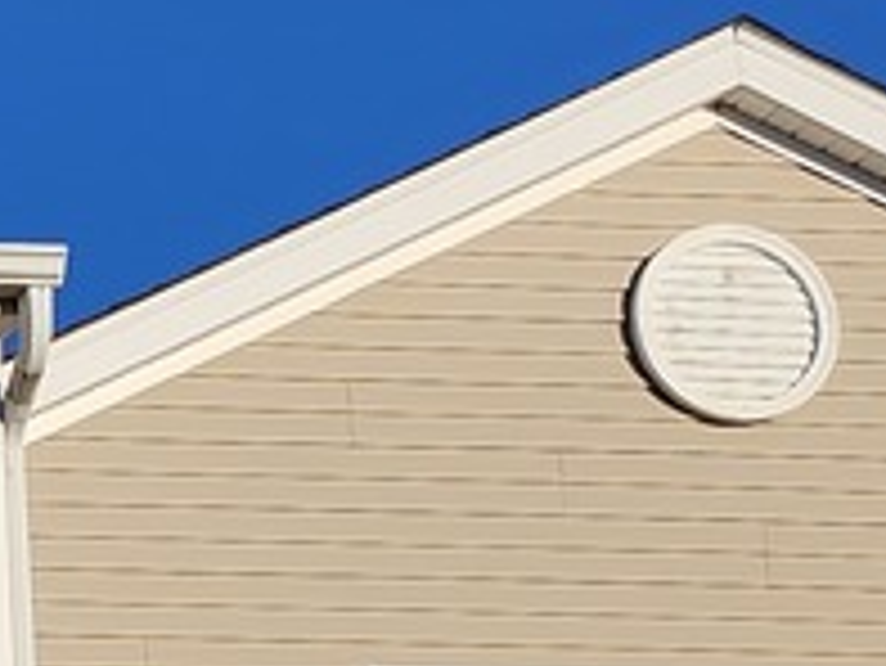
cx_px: -1848
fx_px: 4303
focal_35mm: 168
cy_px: 1336
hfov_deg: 9.2
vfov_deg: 8.4
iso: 25
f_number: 1.8
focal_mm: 5.54
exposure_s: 1/1884
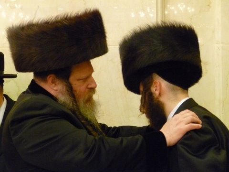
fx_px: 999
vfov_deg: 9.8
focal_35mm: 151
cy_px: 86
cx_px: 114
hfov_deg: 13.1
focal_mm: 26.9
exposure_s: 1/20
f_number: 5.2
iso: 1000
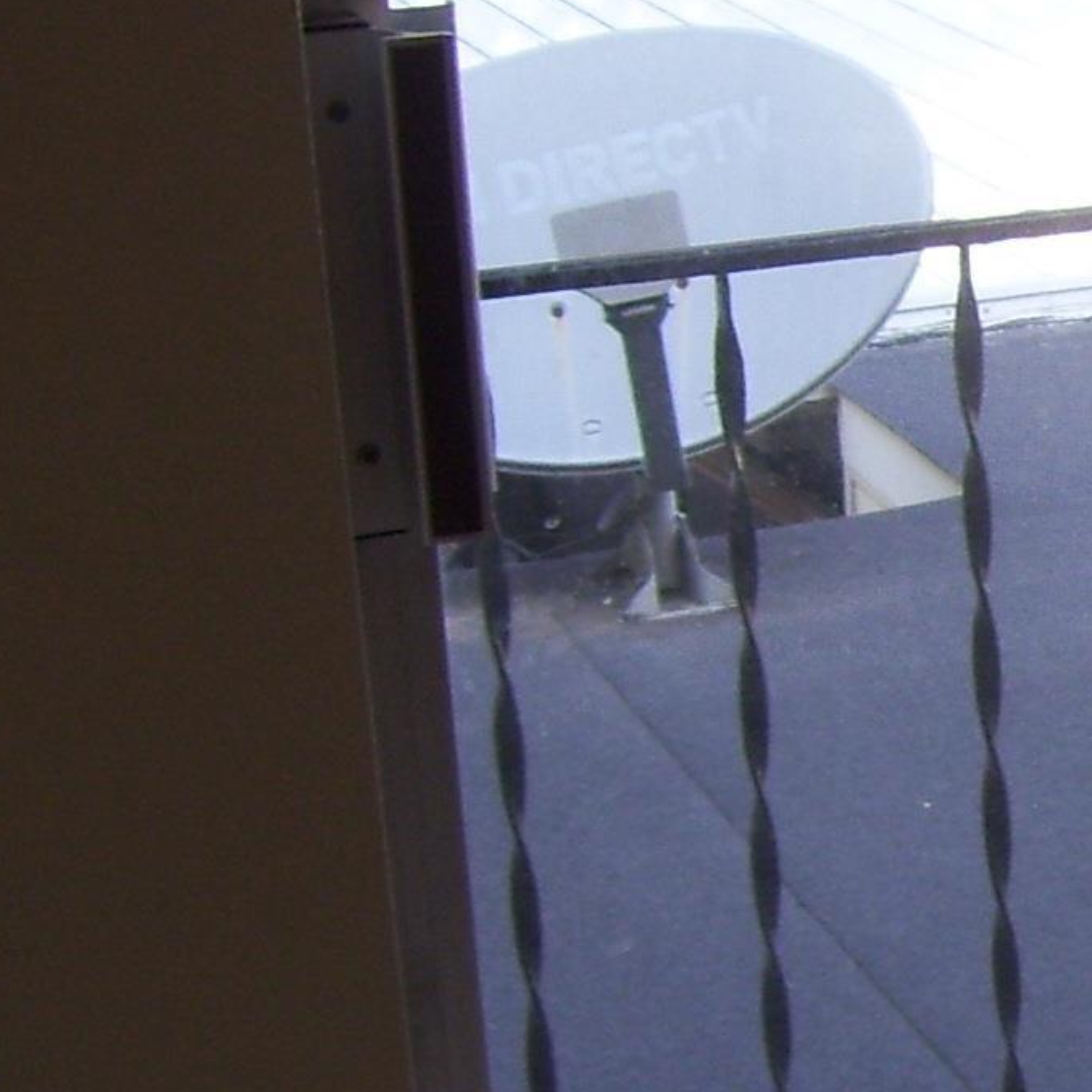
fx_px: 4783
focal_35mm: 134
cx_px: 1765
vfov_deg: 13.0
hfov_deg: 12.2
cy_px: 816
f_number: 2.7
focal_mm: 6
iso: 80
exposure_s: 1/100
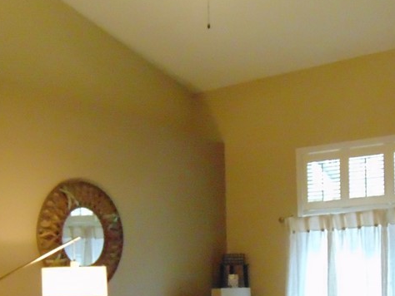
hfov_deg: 35.4
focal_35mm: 54
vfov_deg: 26.1
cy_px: 274
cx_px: 243
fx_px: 617
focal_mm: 4.5
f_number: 3
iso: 800
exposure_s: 1/50
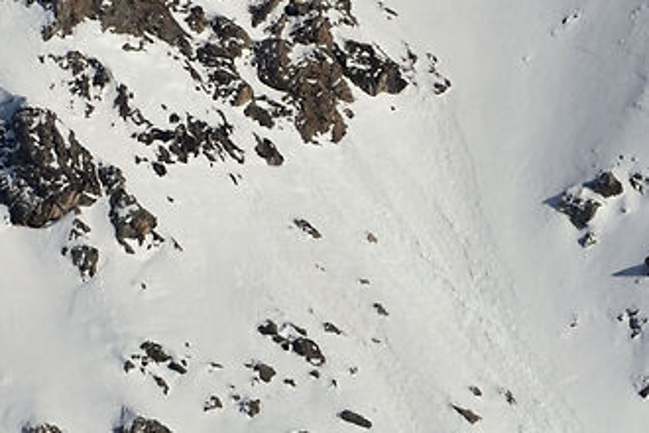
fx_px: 32790
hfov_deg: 1.1
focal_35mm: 1819
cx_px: -1152
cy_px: -305
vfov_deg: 0.8
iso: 64
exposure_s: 1/500
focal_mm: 250
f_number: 8
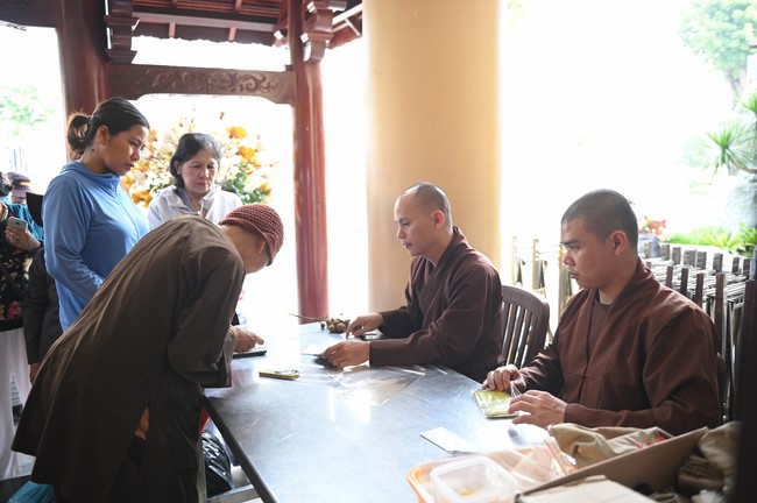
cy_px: 252
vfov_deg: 46.3
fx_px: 588
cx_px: 378
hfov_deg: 65.5
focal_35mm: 28
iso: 1000
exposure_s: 1/125
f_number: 2.8
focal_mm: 28
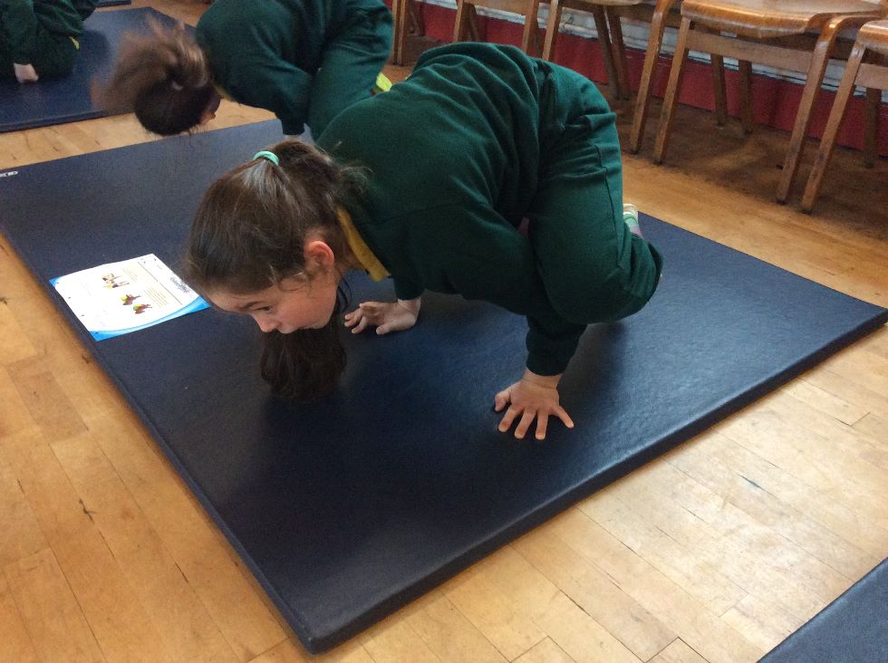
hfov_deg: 56.9
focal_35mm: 32
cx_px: 444
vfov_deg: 44.1
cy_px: 332
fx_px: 820
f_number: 2.4
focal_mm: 3.3
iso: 250
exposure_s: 1/25
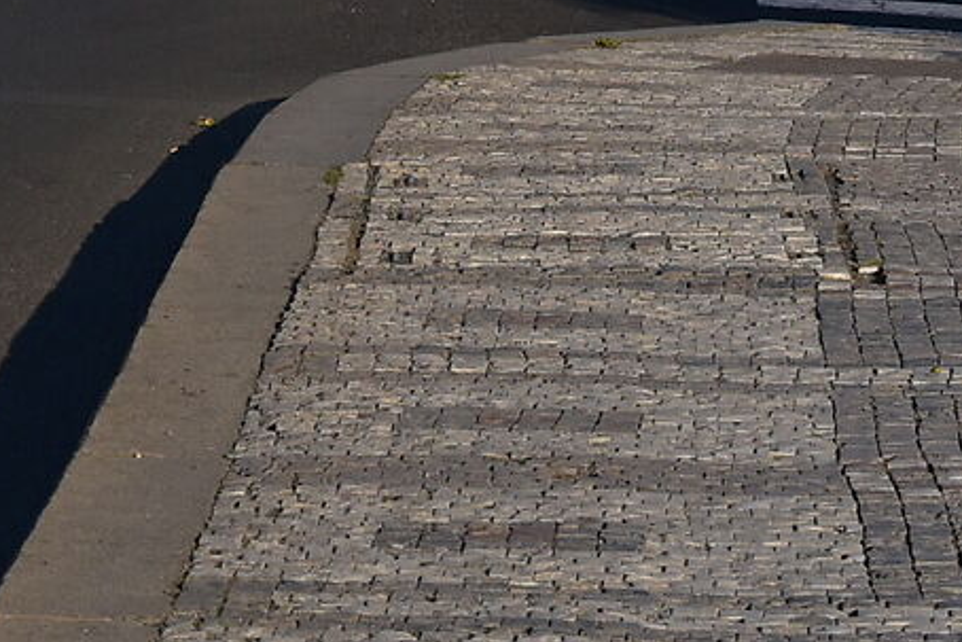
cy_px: -1032
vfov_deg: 4.8
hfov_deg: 7.5
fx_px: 7351
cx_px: 112
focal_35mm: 275
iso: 640
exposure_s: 1/1600
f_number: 9
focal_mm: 52
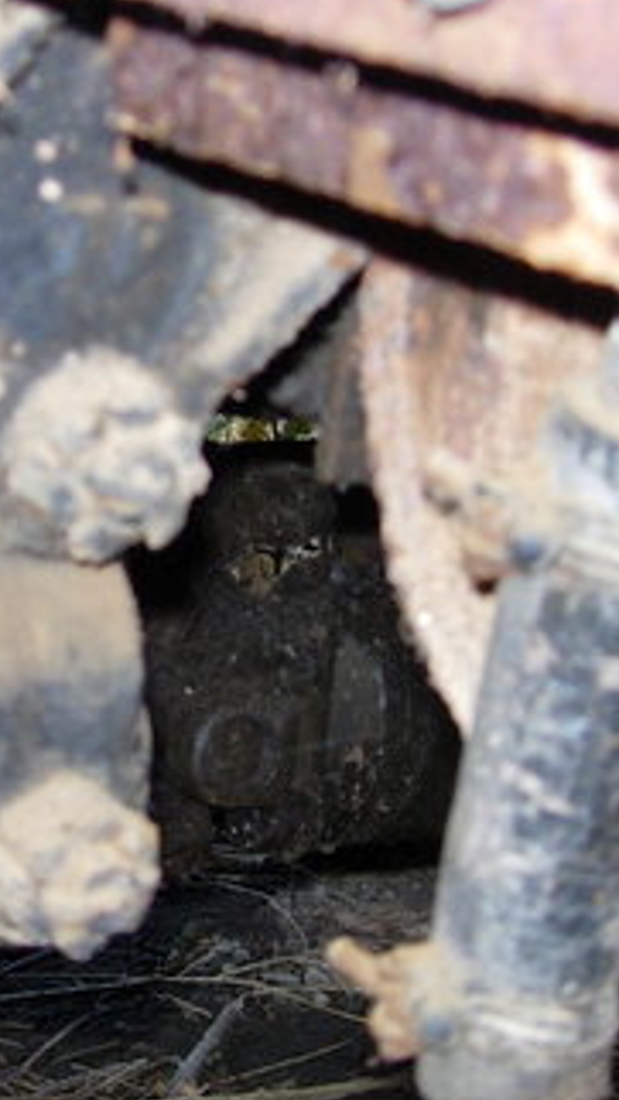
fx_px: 3007
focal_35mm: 103
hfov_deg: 11.7
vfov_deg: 20.8
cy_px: 536
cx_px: 99
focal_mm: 7.8
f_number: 2.8
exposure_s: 1/64
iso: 79
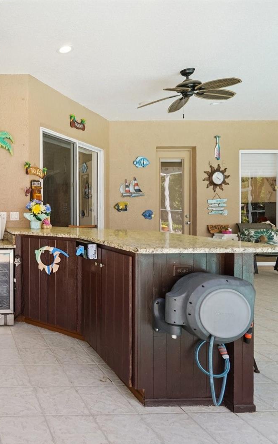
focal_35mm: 23
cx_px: -16
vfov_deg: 77.1
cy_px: 222
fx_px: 279
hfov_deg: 43.3
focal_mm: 10
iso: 200
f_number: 8
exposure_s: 1/30
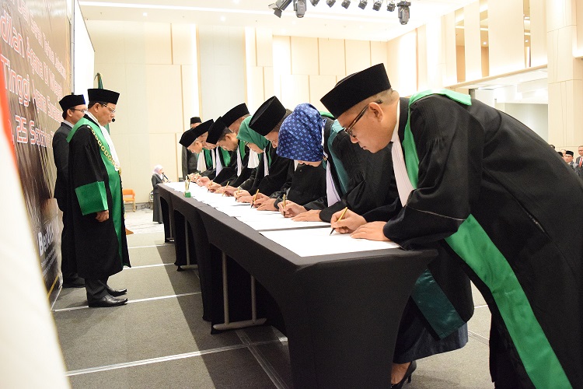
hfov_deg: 61.9
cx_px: 292
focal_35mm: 30
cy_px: 194
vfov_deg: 43.6
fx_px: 486
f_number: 3.5
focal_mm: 20
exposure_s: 1/40
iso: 6400
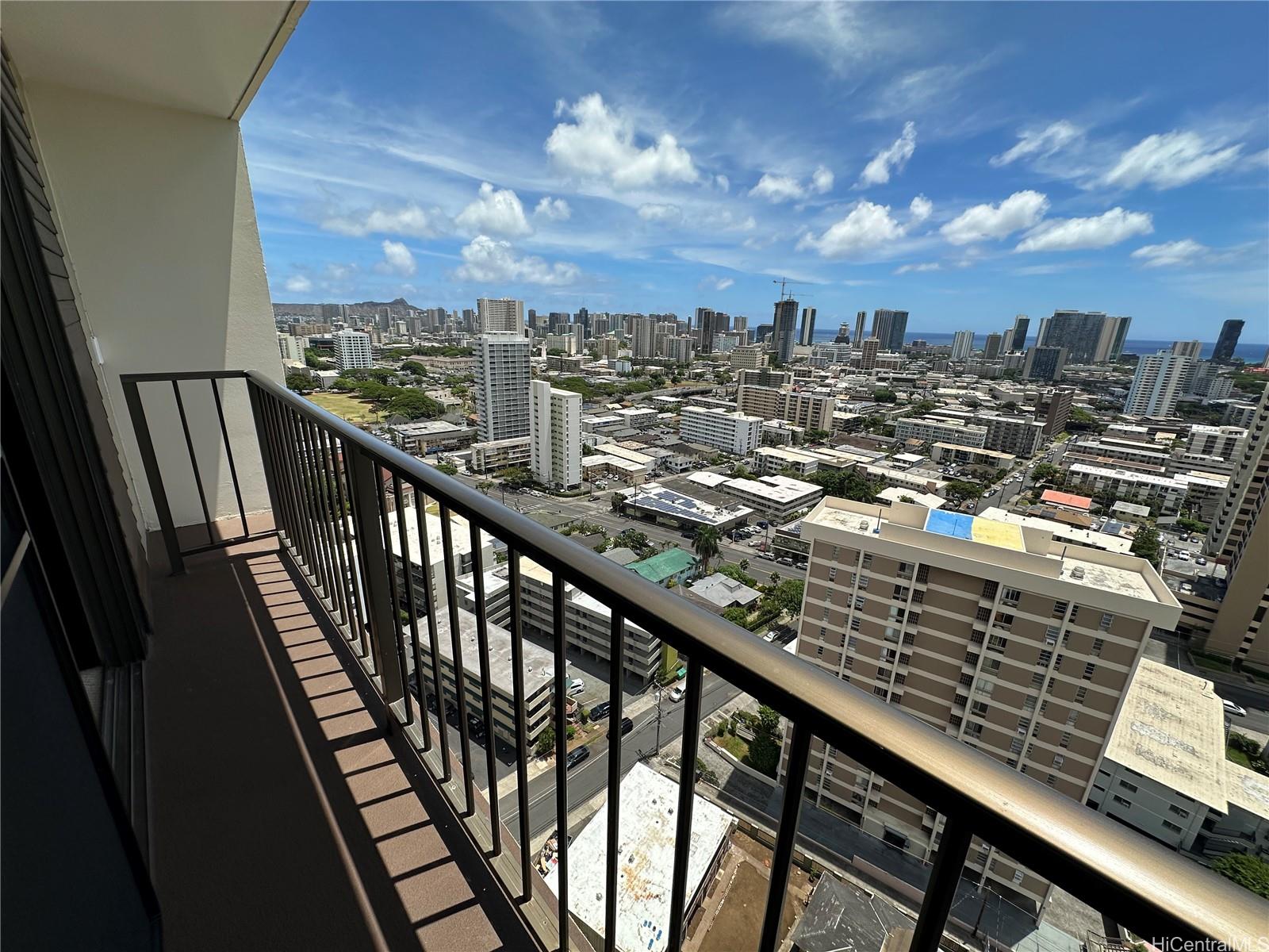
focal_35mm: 14
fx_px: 513
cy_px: 476
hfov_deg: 102.1
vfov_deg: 85.7
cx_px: 634
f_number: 2.2
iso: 50
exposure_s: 1/2304
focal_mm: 2.22
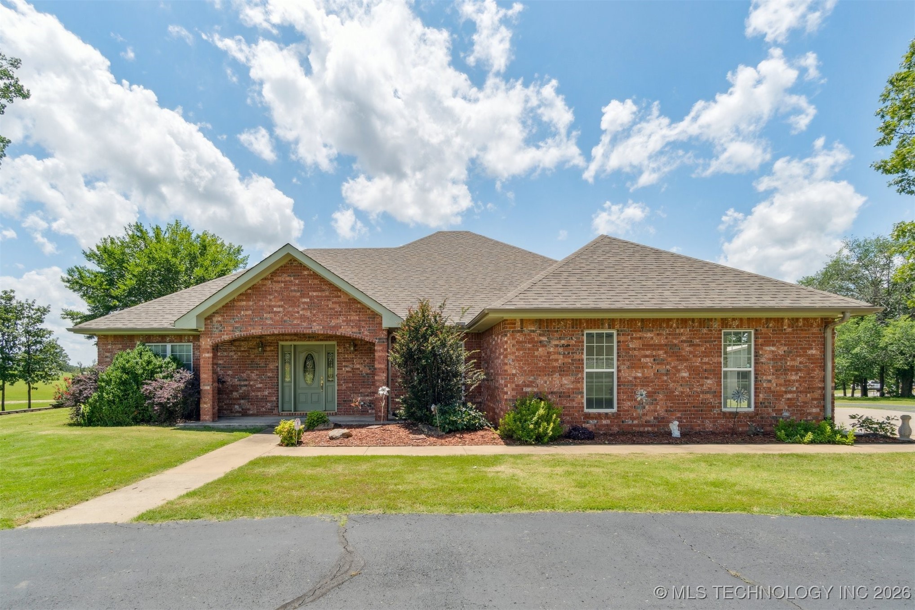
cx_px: 458
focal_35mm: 16
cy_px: 305
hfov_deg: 95.0
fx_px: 419
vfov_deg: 72.0
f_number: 8
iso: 100
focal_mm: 11
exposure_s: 1/500
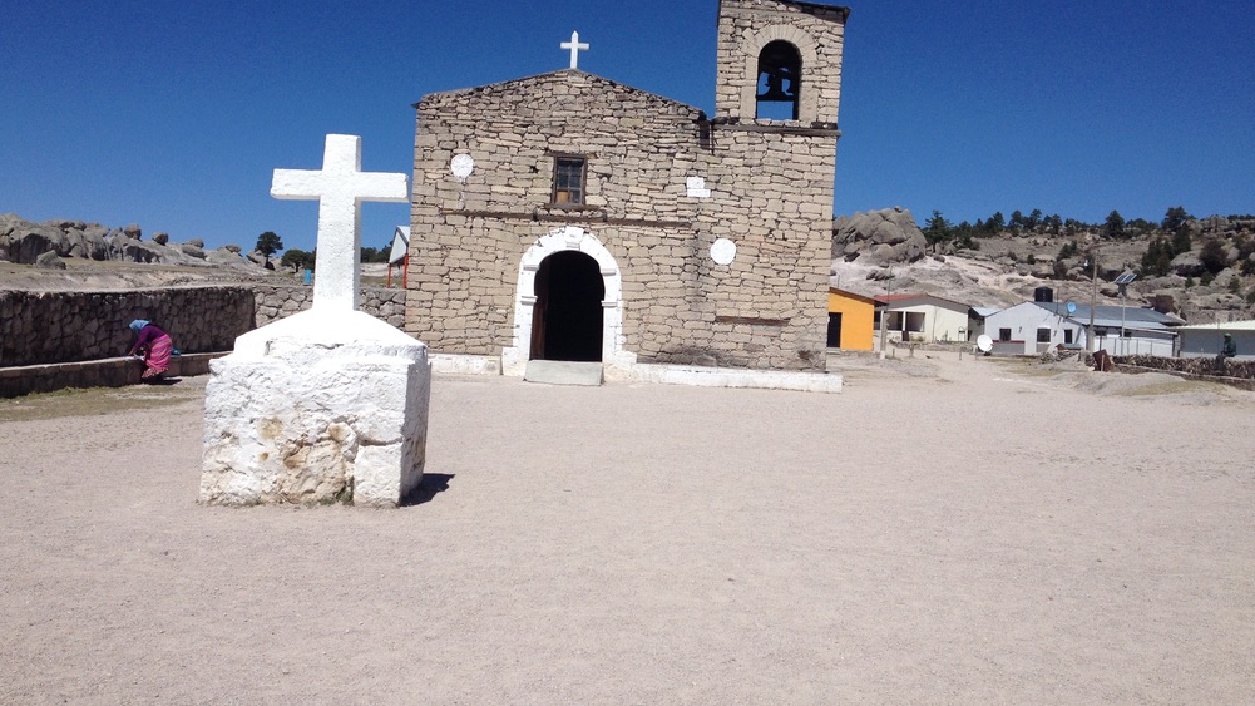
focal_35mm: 39
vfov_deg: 30.4
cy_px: 290
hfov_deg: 51.6
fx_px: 1298
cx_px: 614
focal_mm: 4.28
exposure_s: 1/3690
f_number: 2.4
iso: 50
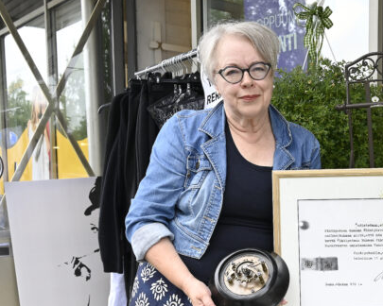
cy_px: 217
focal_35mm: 51
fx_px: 576
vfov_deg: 29.5
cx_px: 339
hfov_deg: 34.8
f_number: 8
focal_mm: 30.5
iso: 1600
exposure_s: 1/250
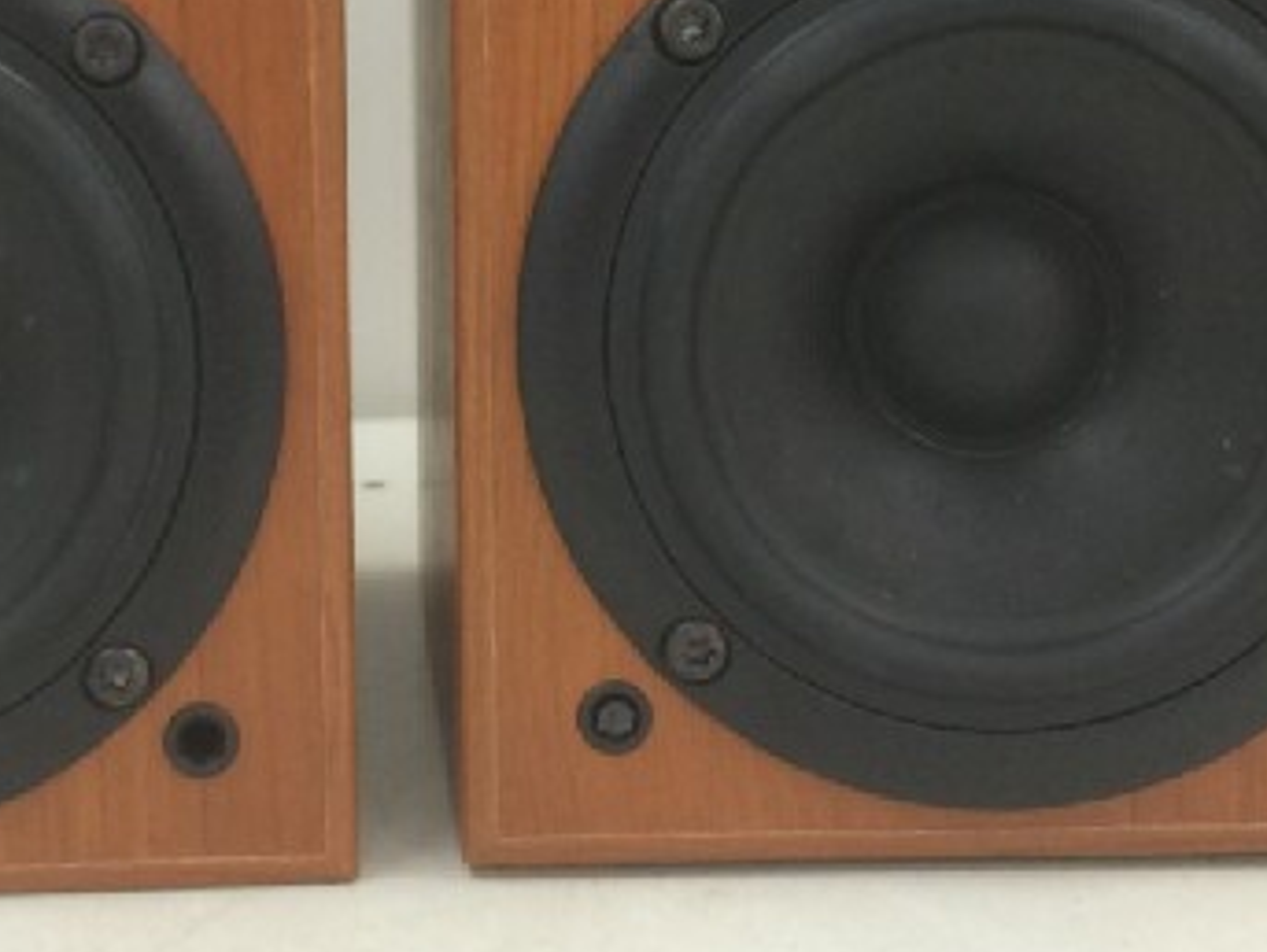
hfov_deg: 25.4
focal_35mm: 76
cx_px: 362
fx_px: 2785
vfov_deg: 19.0
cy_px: 42
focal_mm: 4.15
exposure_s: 1/30
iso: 50
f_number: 2.2
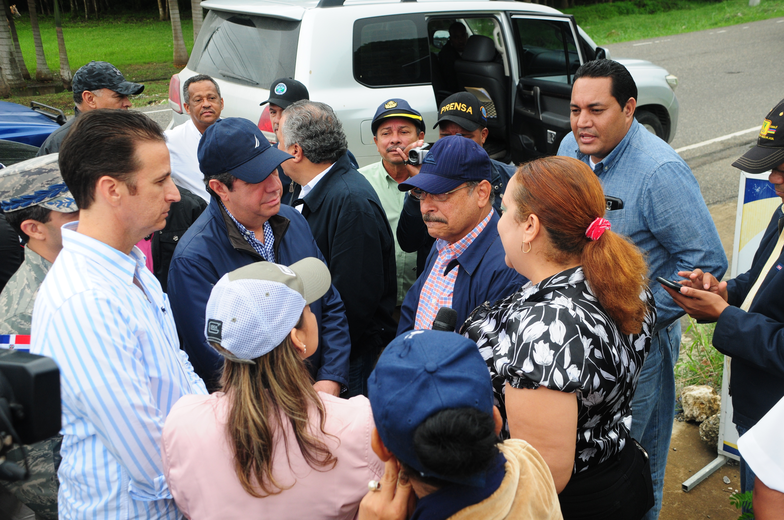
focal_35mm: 36
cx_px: 392
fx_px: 783
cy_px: 260
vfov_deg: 36.8
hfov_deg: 53.2
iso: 400
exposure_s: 1/160
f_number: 6.3
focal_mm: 24
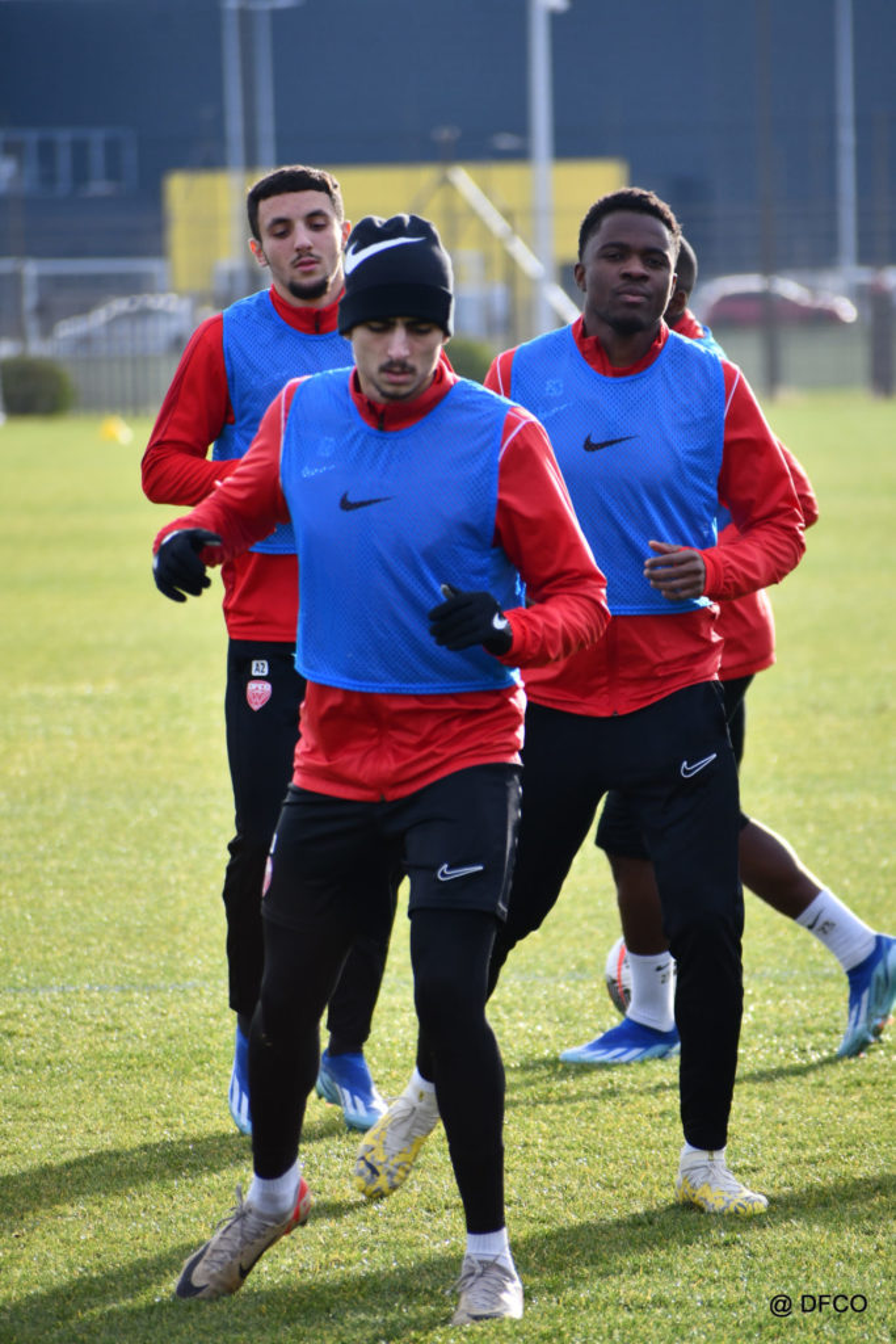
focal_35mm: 360
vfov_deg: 5.7
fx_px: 13434
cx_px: 448
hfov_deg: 3.8
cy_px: 672
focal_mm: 240
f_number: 6
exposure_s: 1/500
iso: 450
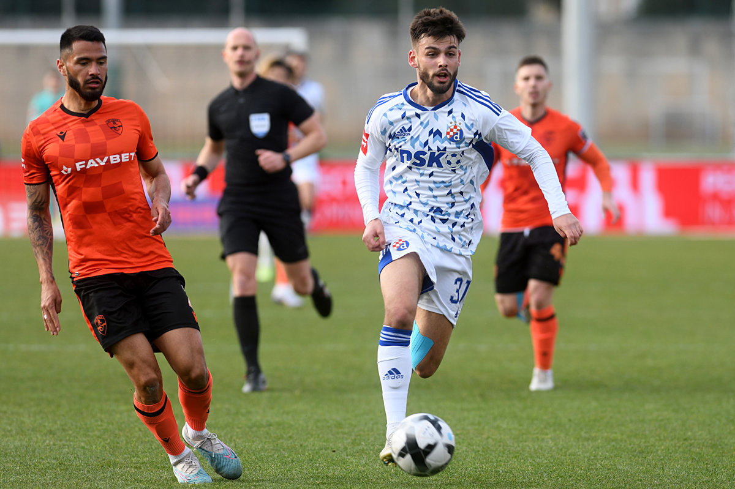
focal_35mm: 300
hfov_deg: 6.9
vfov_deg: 4.6
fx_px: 6122
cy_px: 244
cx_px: 368
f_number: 4
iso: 250
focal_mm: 300
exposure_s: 1/640
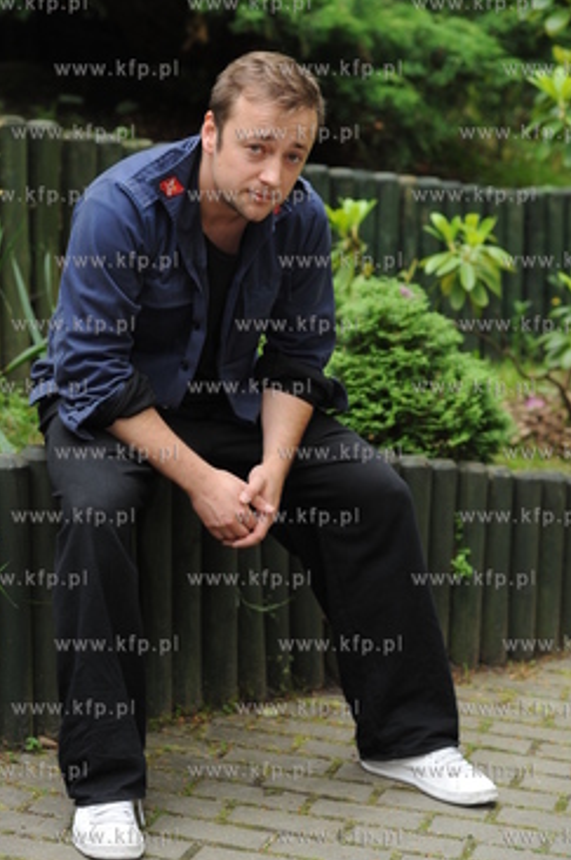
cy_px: 449
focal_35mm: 93
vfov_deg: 21.9
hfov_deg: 14.7
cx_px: 266
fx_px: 2219
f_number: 4
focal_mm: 85
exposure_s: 1/400
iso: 800
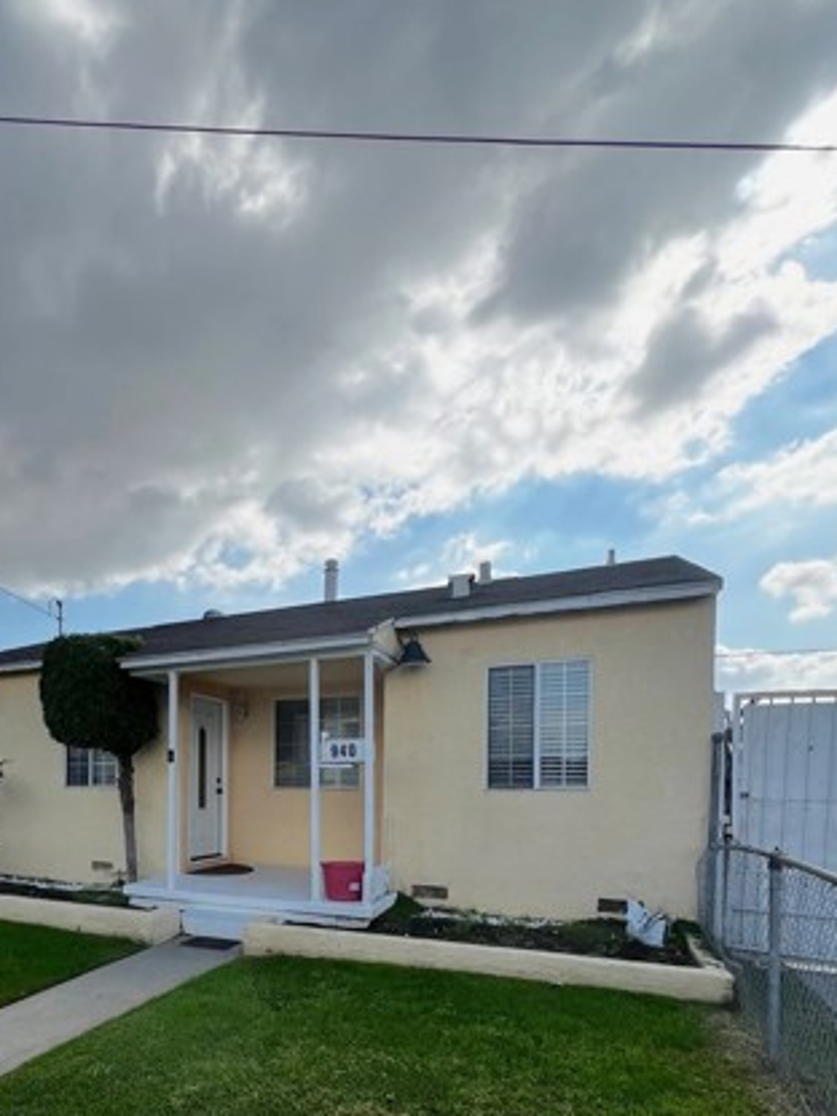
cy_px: 797
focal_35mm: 20
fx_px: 645
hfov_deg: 62.5
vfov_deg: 77.4
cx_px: 217
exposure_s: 1/1754
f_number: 1.8
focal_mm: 1.57
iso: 32
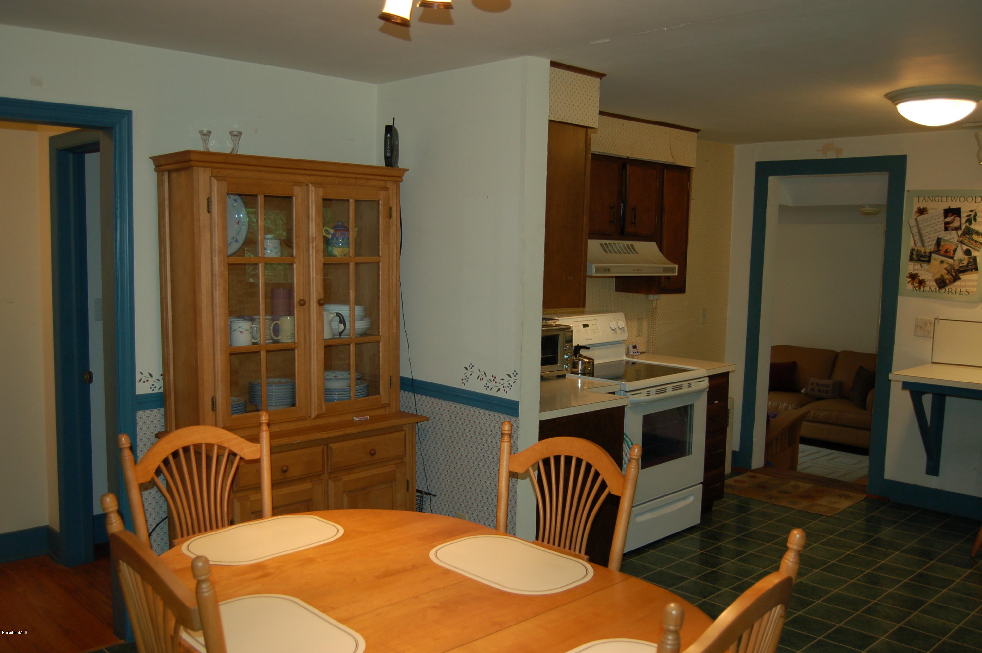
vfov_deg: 39.9
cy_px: 326
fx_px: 899
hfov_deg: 57.3
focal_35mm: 33
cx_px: 491
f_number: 3.8
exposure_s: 1/60
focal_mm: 22
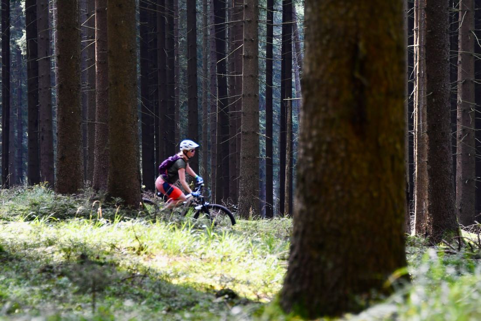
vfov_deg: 6.3
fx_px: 2900
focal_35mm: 217
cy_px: 160
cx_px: 240
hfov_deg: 9.5
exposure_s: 1/250
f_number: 5.6
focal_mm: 145
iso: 1600
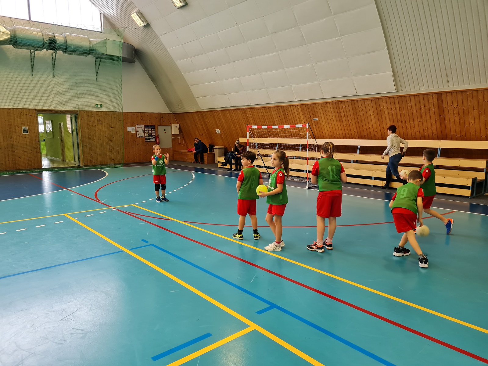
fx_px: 367
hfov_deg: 67.3
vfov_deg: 53.1
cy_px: 183
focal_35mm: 26
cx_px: 244
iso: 200
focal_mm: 5.4
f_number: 1.8
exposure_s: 1/100
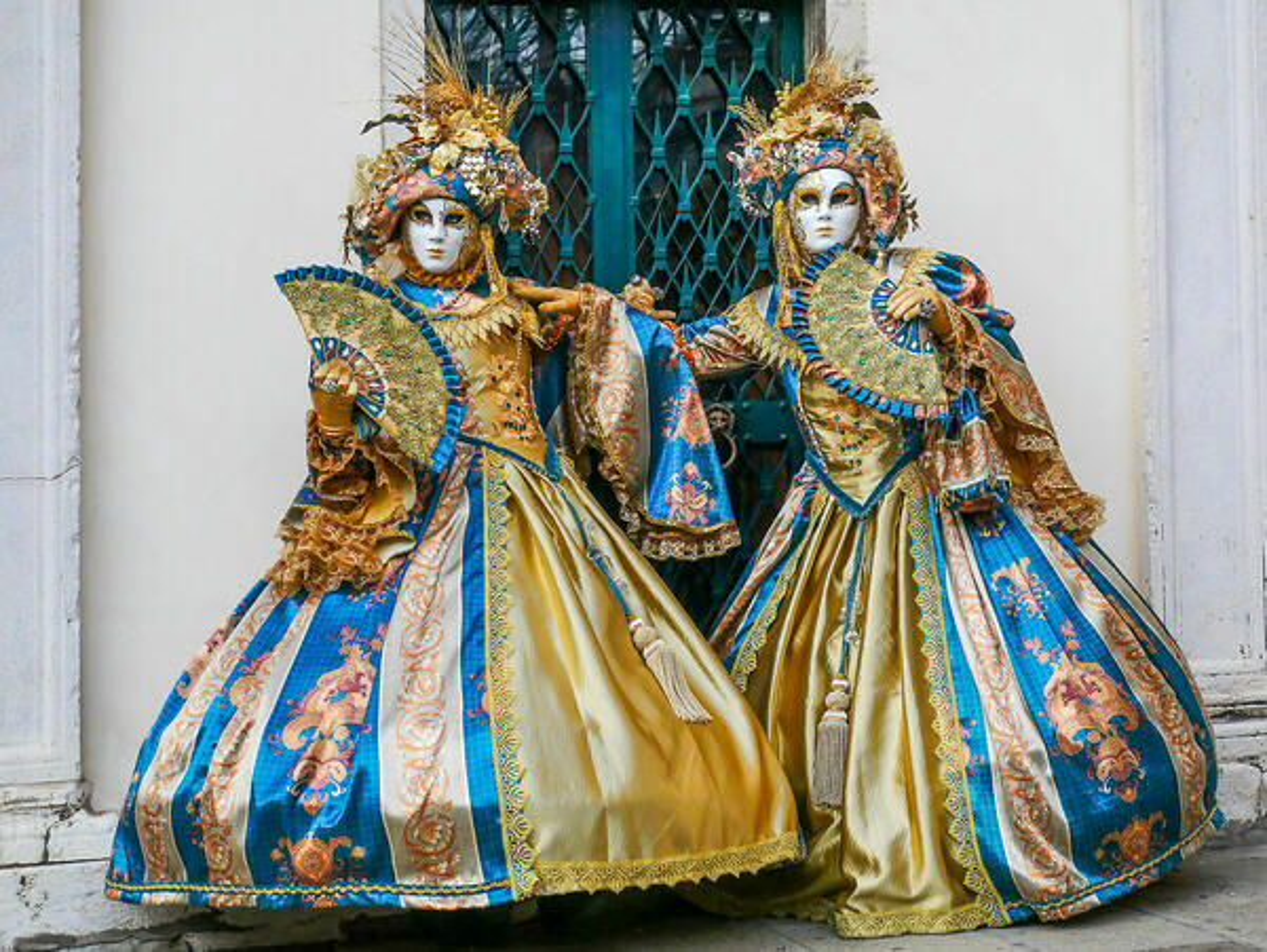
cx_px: 634
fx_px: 2125
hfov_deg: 33.2
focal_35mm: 58
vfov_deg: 25.3
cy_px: 476
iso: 800
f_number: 4
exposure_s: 1/2000
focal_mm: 29
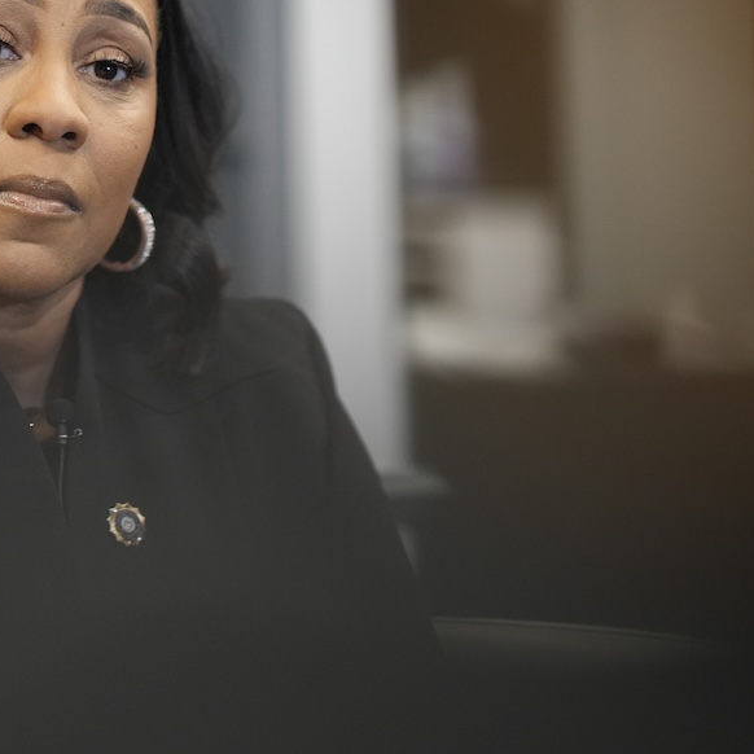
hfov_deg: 11.7
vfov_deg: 11.7
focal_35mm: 149
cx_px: 447
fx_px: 3672
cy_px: 341
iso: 1600
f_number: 1.4
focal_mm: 85
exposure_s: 1/1250
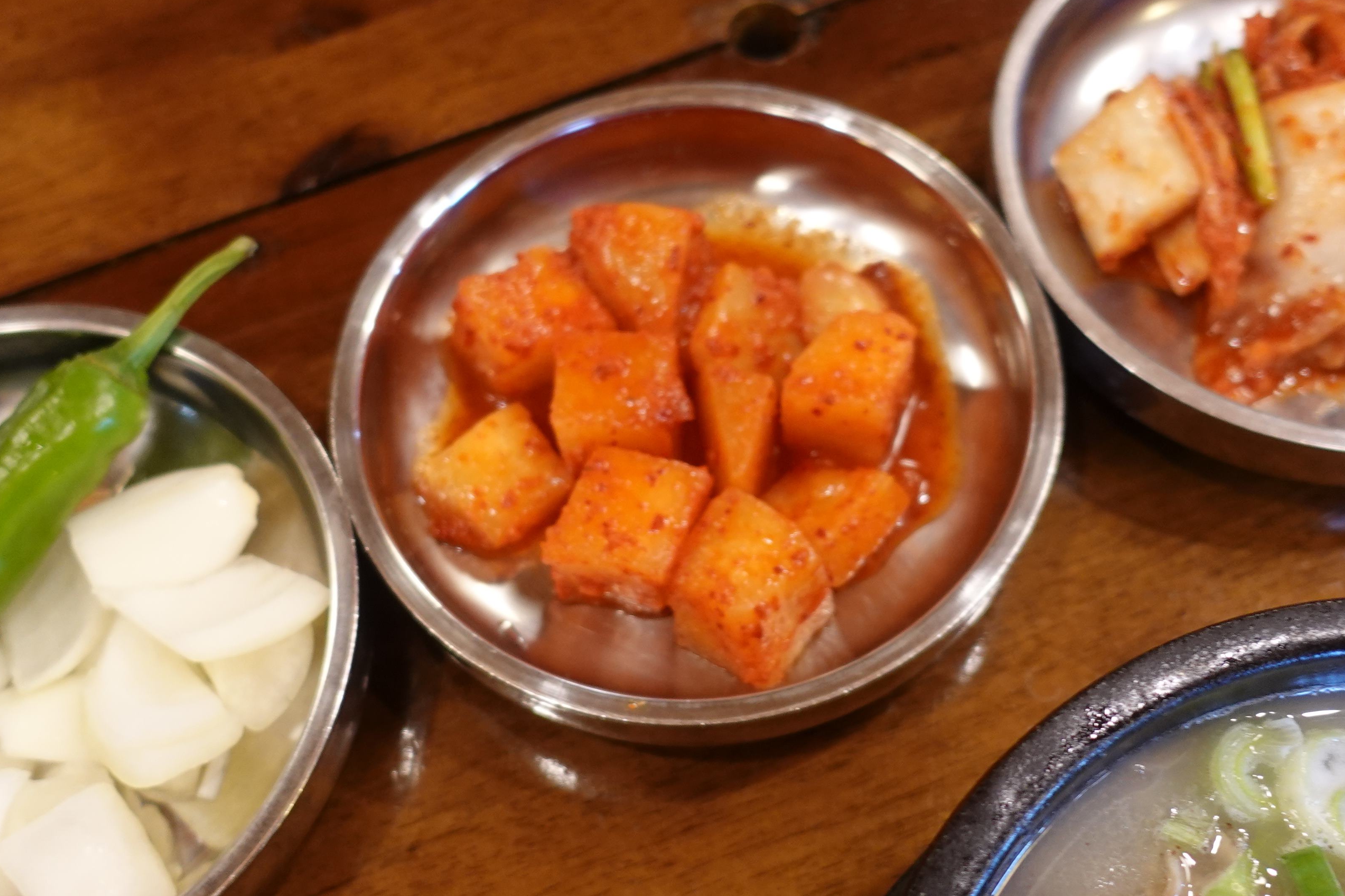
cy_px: 487
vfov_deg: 32.6
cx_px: 669
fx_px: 1532
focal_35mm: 41
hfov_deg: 47.4
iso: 500
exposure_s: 1/60
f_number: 1.8
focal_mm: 8.8
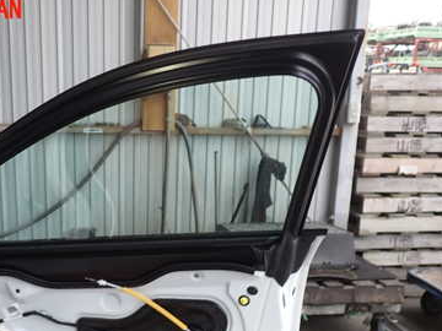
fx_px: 638
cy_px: 271
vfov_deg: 28.4
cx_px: 167
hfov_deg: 38.0
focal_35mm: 50
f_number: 2.3
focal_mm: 5.4
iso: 100
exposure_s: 1/60
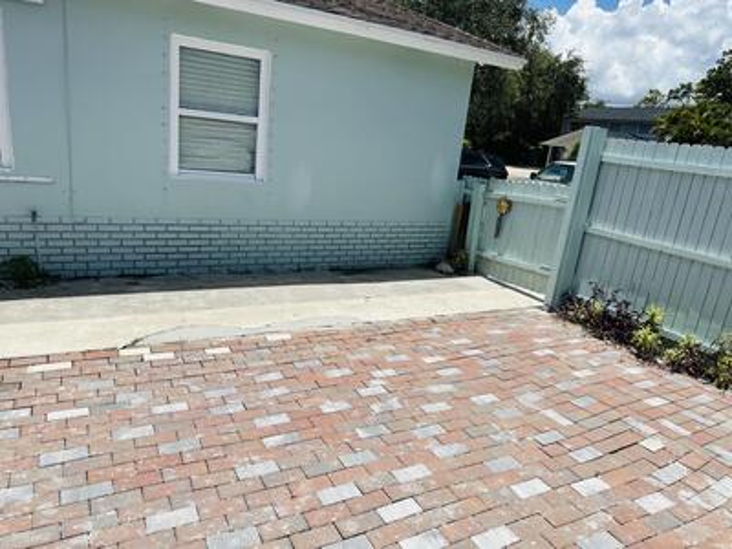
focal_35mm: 24
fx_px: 508
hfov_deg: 71.6
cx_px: 366
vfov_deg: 56.8
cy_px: 274
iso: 80
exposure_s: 1/8929
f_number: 1.78
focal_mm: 6.86
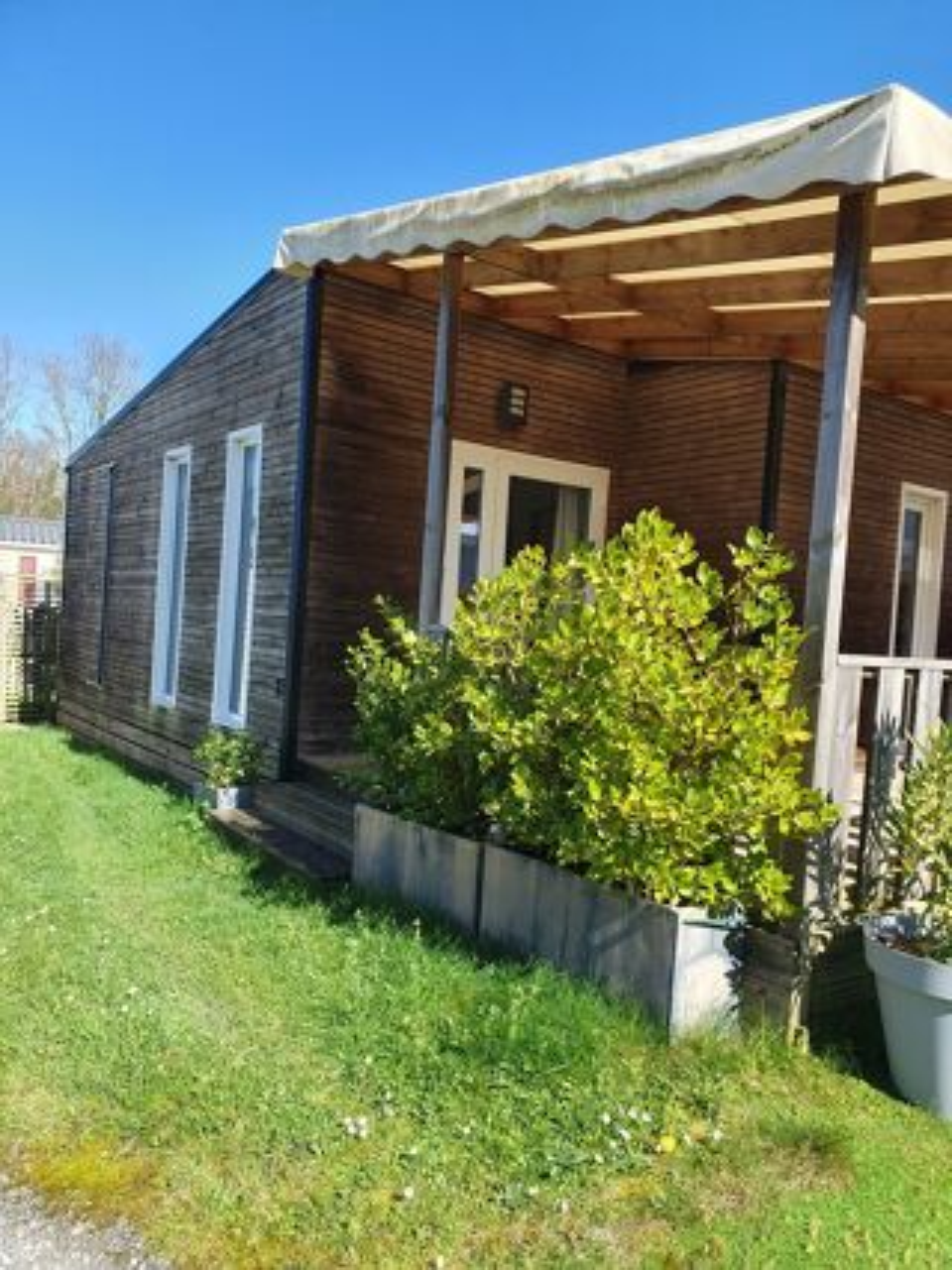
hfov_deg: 53.0
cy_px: 635
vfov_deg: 67.3
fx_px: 954
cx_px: 476
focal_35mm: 26
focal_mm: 4.32
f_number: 2.4
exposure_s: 1/572
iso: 50
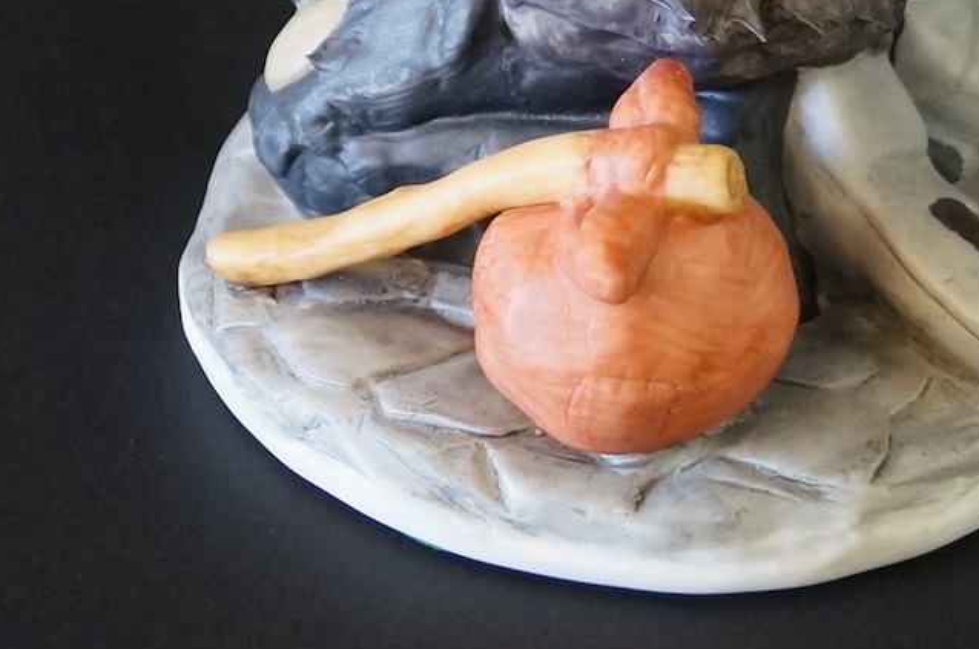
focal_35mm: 148
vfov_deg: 9.0
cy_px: -371
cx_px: 709
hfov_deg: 13.9
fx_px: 4018
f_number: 4.5
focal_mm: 30
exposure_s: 1/60
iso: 1250
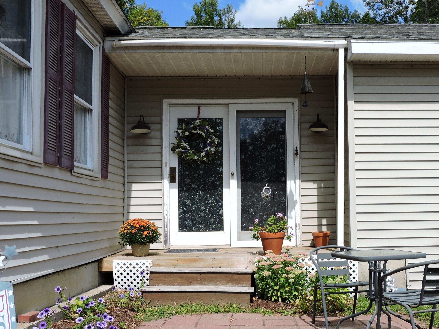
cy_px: 199
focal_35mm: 41
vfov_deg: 35.0
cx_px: 270
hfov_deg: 45.4
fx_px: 520
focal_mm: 5.4
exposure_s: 1/1250
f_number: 3.1
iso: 100
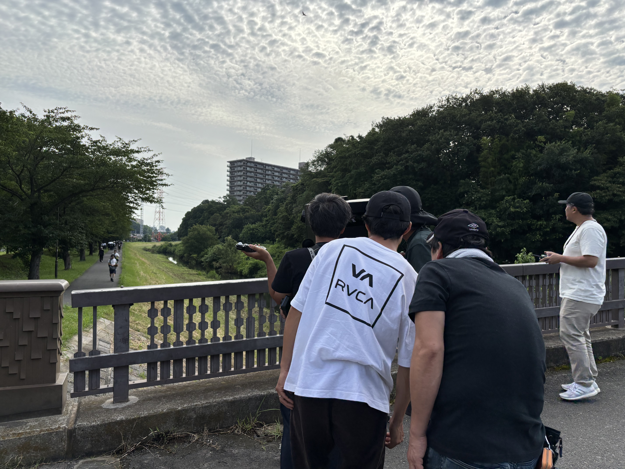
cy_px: 234
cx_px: 312
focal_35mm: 26
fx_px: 469
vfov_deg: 53.1
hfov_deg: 67.3
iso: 50
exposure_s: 1/4082
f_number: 1.6
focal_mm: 5.96
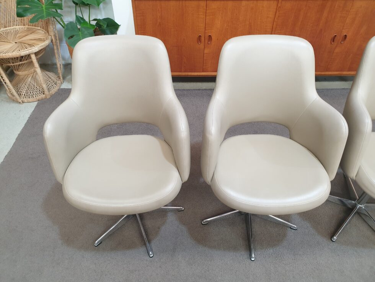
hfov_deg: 67.3
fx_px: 282
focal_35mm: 26
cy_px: 141
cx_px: 188
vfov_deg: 53.1
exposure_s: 1/50
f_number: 2.4
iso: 250
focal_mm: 4.3
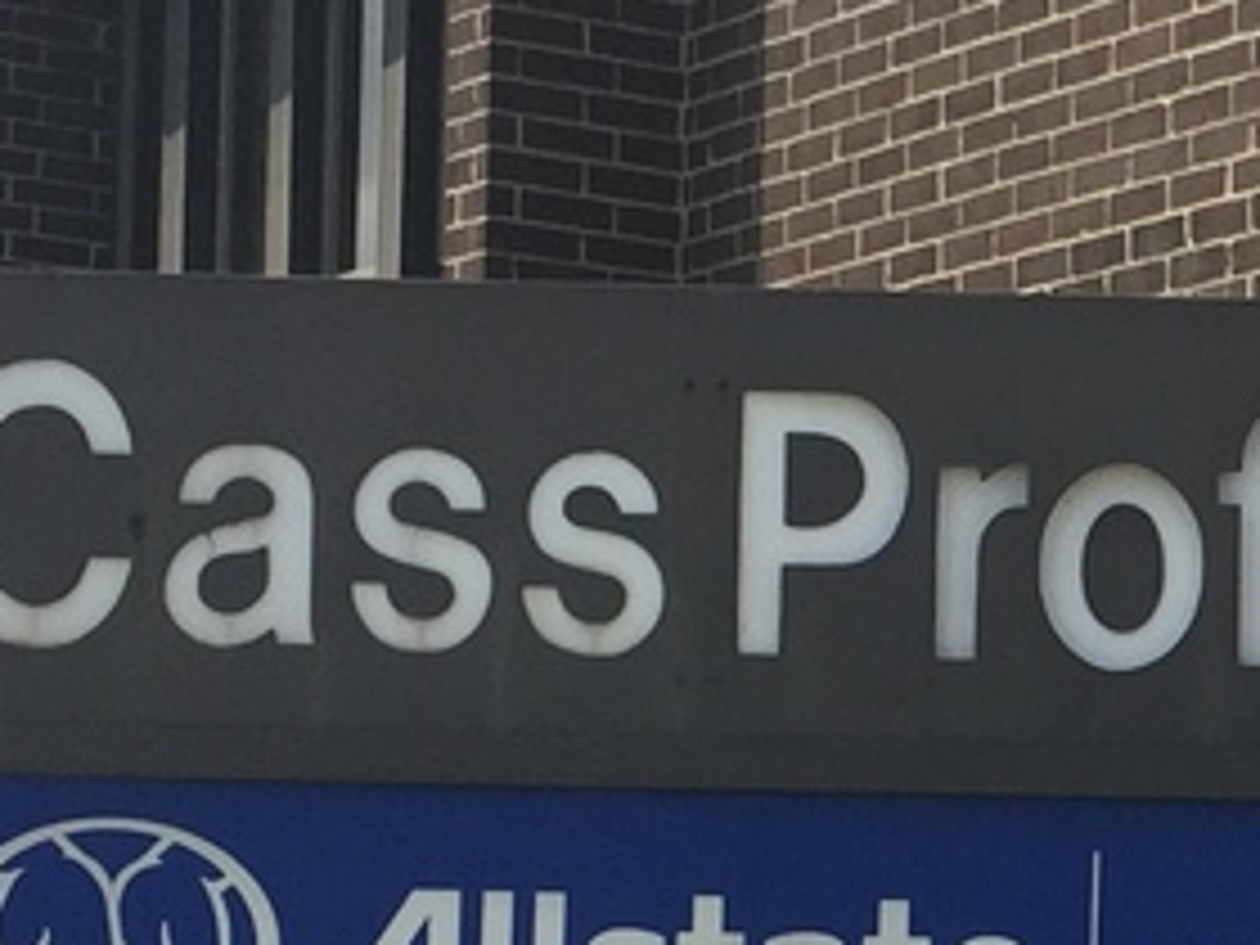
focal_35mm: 149
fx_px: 5424
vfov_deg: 9.8
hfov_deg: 12.6
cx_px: 1886
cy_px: 1053
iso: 32
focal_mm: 4.15
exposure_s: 1/1647
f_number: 2.2
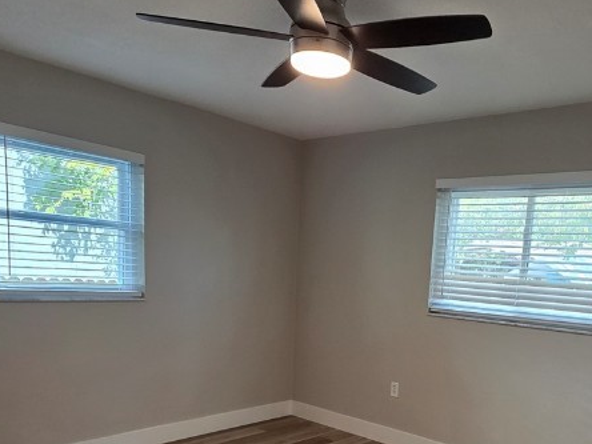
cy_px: 348
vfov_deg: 44.7
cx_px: 392
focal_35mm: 30
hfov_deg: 58.7
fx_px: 513
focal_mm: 2.2
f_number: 1.9
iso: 200
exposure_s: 1/120
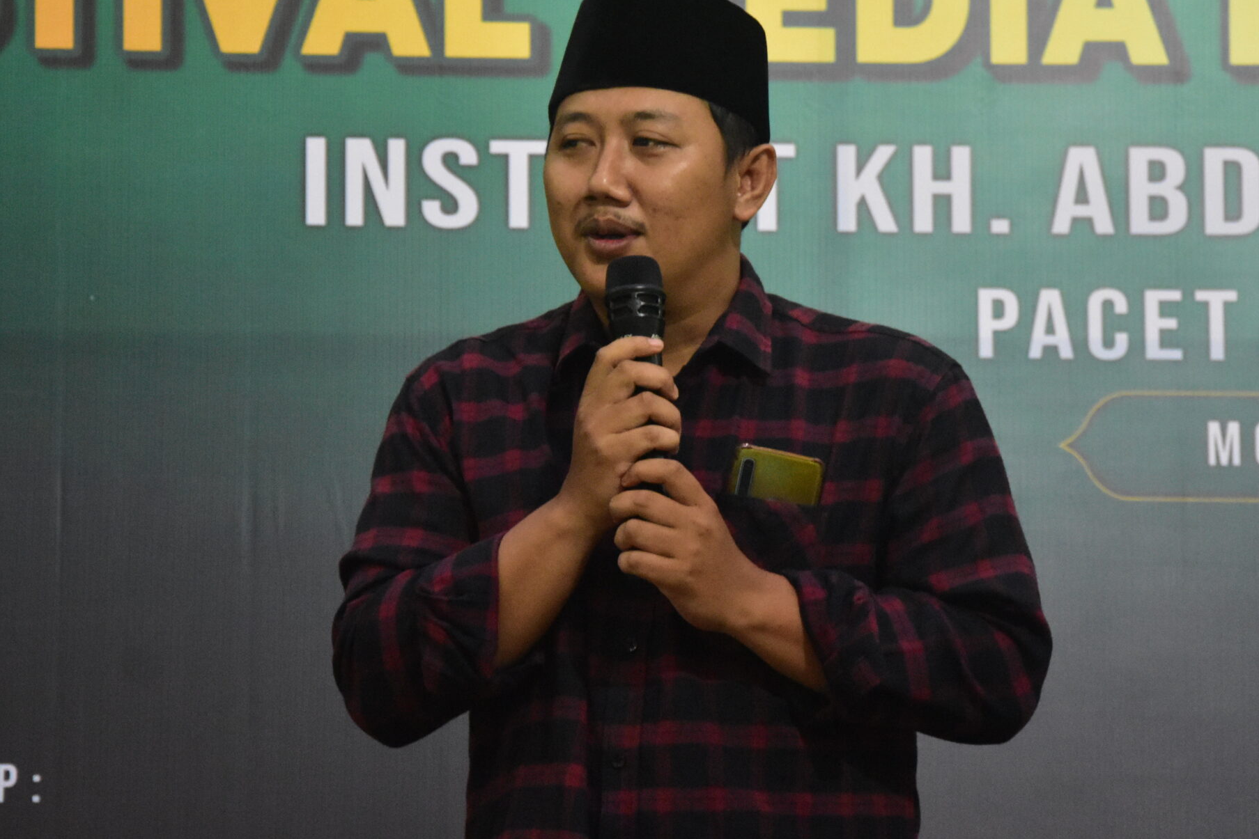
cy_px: 392
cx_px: 679
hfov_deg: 12.1
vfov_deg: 8.1
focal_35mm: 170
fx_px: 5945
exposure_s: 1/60
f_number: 5.3
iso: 4000
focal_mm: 80
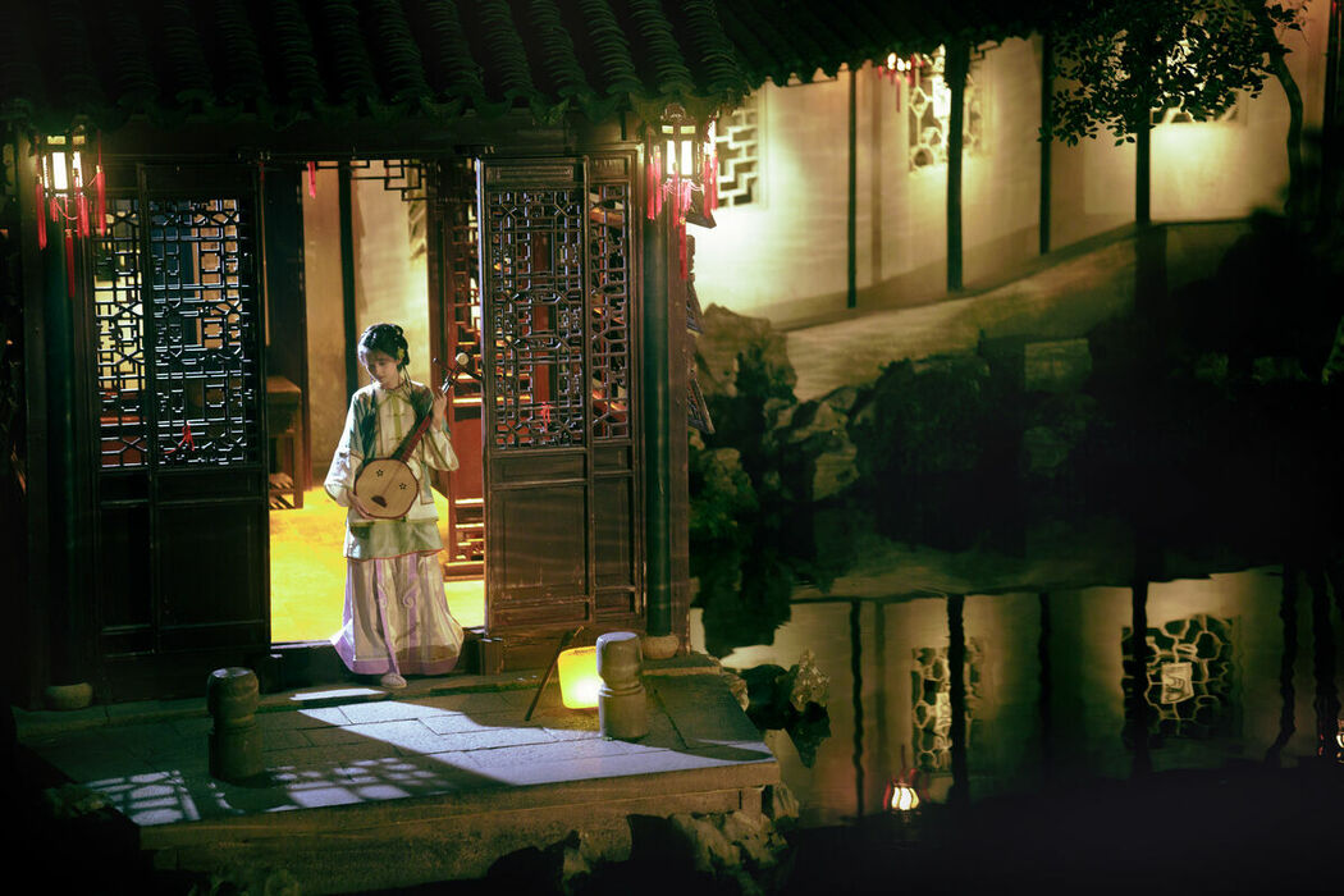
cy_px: 448
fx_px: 3173
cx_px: 672
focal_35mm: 85
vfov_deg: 16.1
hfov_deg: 23.9
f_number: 1.4
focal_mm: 85
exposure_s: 1/200
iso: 2000
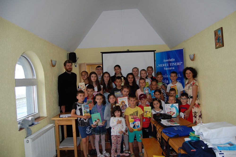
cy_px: 78
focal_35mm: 27
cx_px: 118
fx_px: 177
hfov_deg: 67.4
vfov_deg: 47.9
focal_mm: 18
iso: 400
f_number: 3.5
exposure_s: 1/60
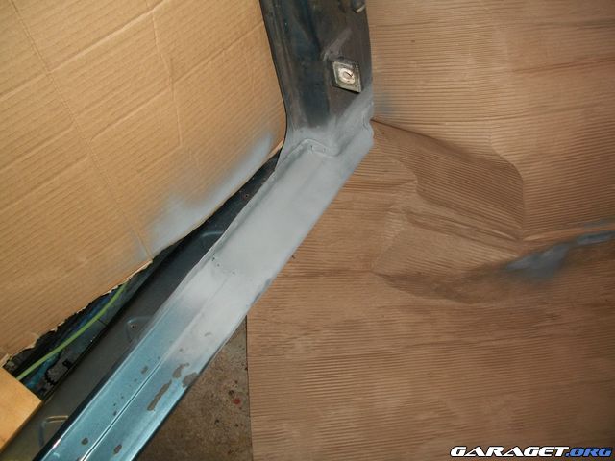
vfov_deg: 40.7
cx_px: 308
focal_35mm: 35
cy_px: 230
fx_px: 622
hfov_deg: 52.6
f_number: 3.1
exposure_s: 1/125
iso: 200
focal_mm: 6.3
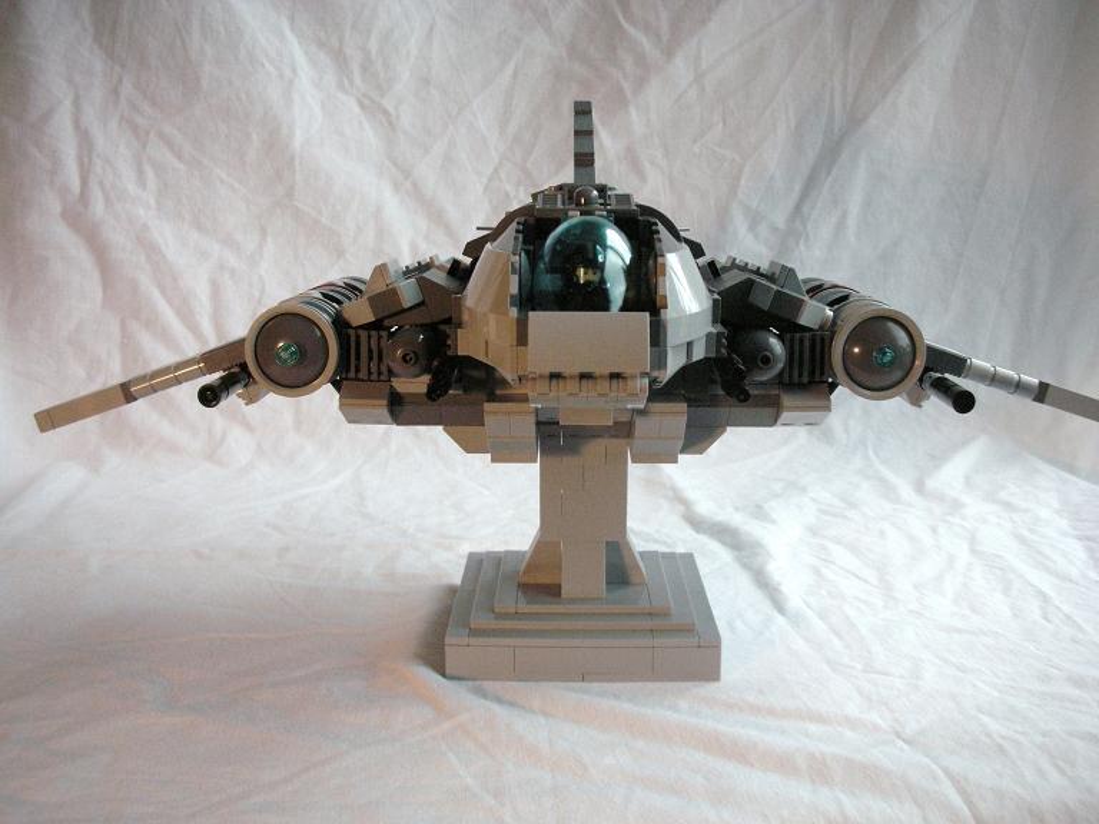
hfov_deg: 52.6
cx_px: 550
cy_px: 412
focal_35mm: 35
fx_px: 1111
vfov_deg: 40.7
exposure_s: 1/126
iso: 249
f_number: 2.8
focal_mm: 5.8
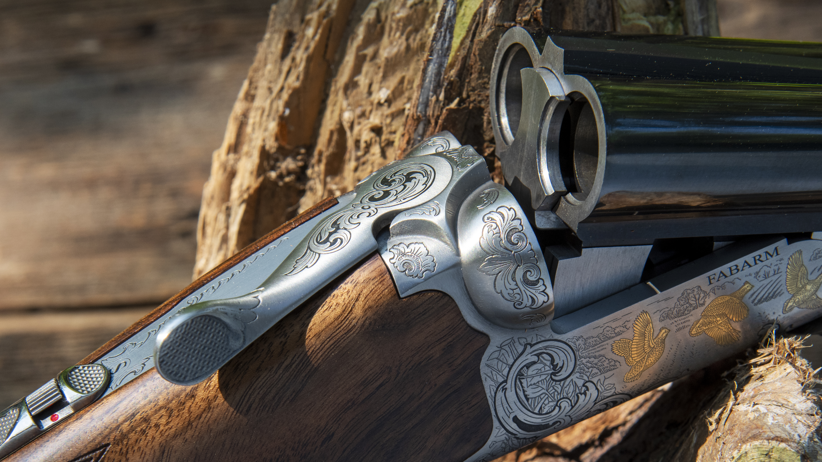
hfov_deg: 22.9
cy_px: 379
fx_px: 2027
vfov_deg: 12.9
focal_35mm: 93
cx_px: 435
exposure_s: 1/160
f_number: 11
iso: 400
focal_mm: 55
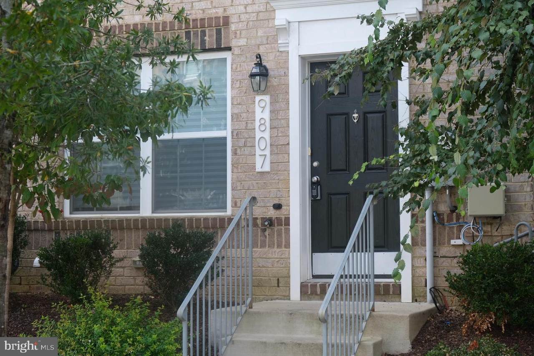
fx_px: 994
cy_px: 178
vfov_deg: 20.3
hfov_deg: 30.1
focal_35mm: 67
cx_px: 267
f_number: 5.6
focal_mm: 44.4
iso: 160
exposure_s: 1/140
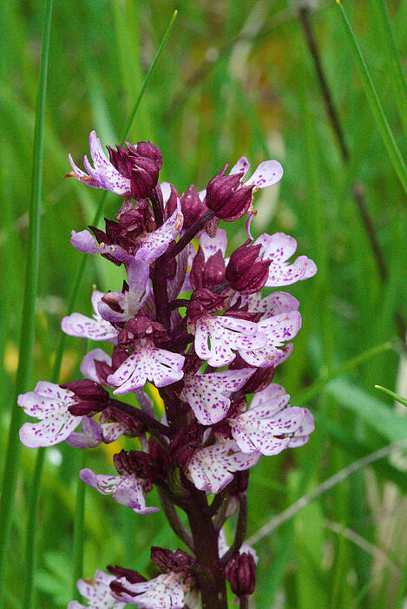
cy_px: 304
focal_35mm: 135
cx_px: 204
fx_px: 2286
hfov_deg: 10.2
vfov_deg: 15.2
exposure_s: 1/160
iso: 5000
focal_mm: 90
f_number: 18
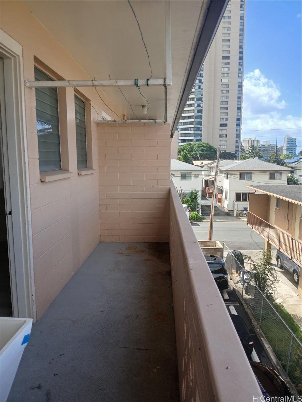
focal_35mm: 26
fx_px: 302
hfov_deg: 53.1
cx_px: 151
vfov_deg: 67.3
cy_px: 201
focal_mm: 3.98
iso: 20
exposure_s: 1/348
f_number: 1.8
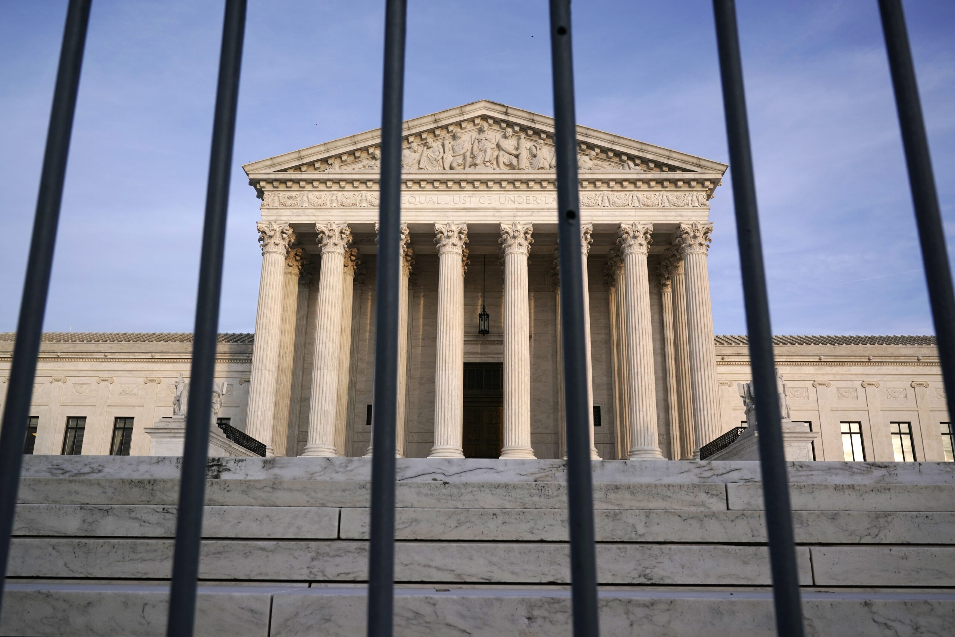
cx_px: 478
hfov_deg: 61.9
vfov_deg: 43.6
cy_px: 318
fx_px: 796
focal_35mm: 30
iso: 400
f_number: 10
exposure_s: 1/250
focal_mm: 30
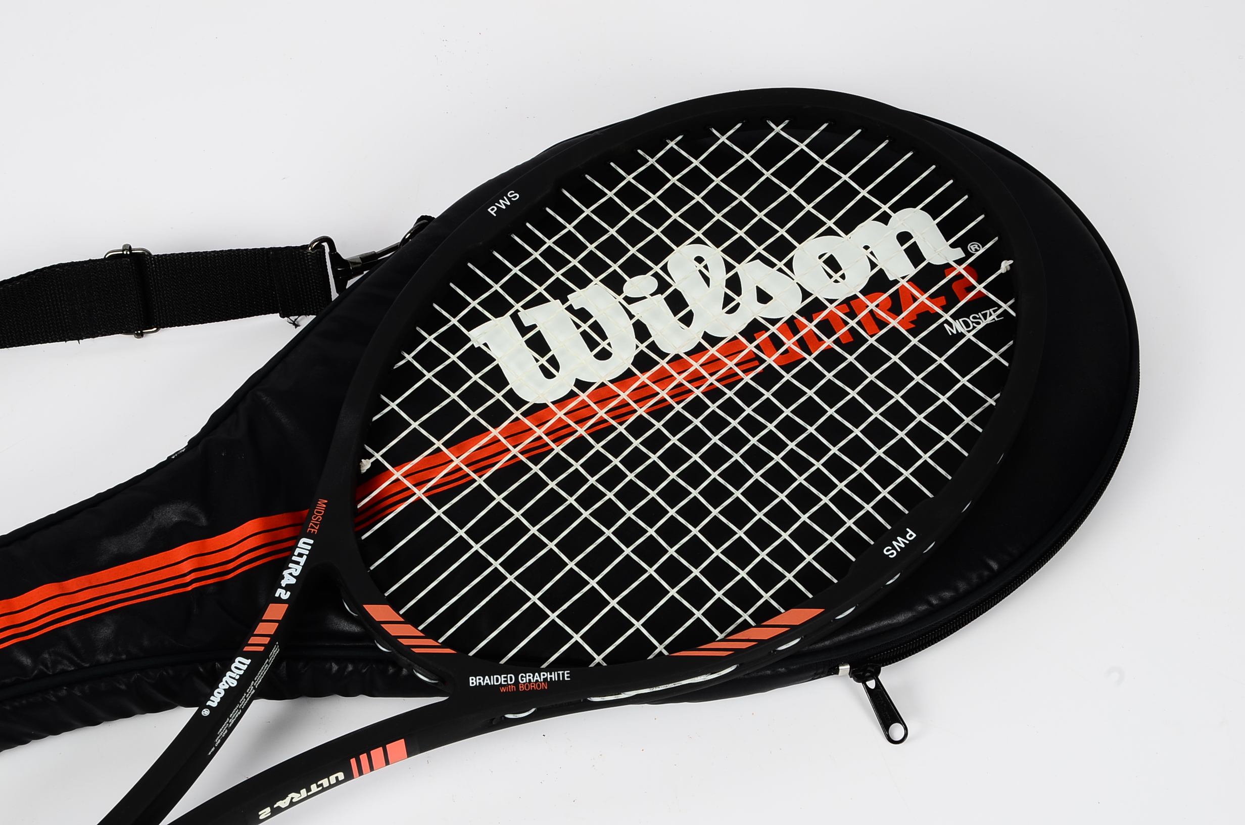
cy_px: 412
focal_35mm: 87
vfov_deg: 15.6
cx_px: 622
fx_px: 3003
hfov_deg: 23.4
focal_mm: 58
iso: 100
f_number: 16
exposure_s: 1/160
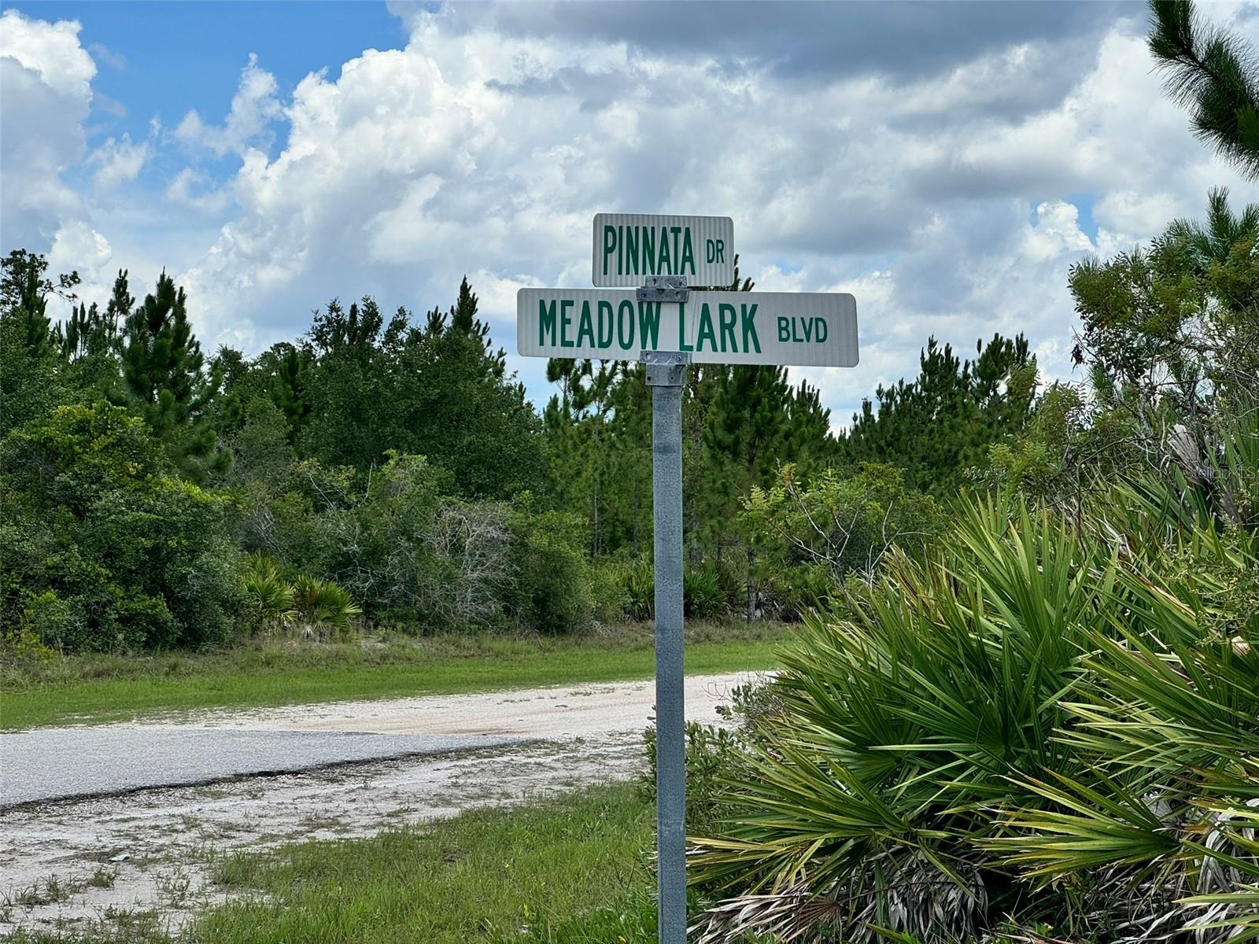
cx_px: 630
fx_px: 2801
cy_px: 472
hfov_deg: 25.3
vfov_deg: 19.1
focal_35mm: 77
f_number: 2.8
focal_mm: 9
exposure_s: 1/713
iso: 25
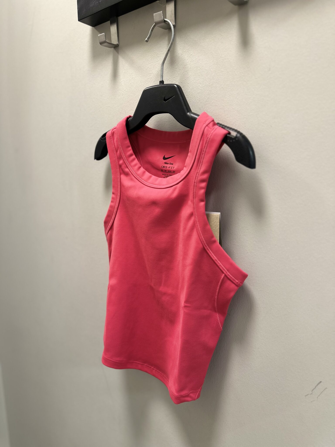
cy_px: 224
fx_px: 310
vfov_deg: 71.6
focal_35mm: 24
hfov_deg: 56.8
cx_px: 168
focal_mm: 6.86
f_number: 1.78
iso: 160
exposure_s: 1/50
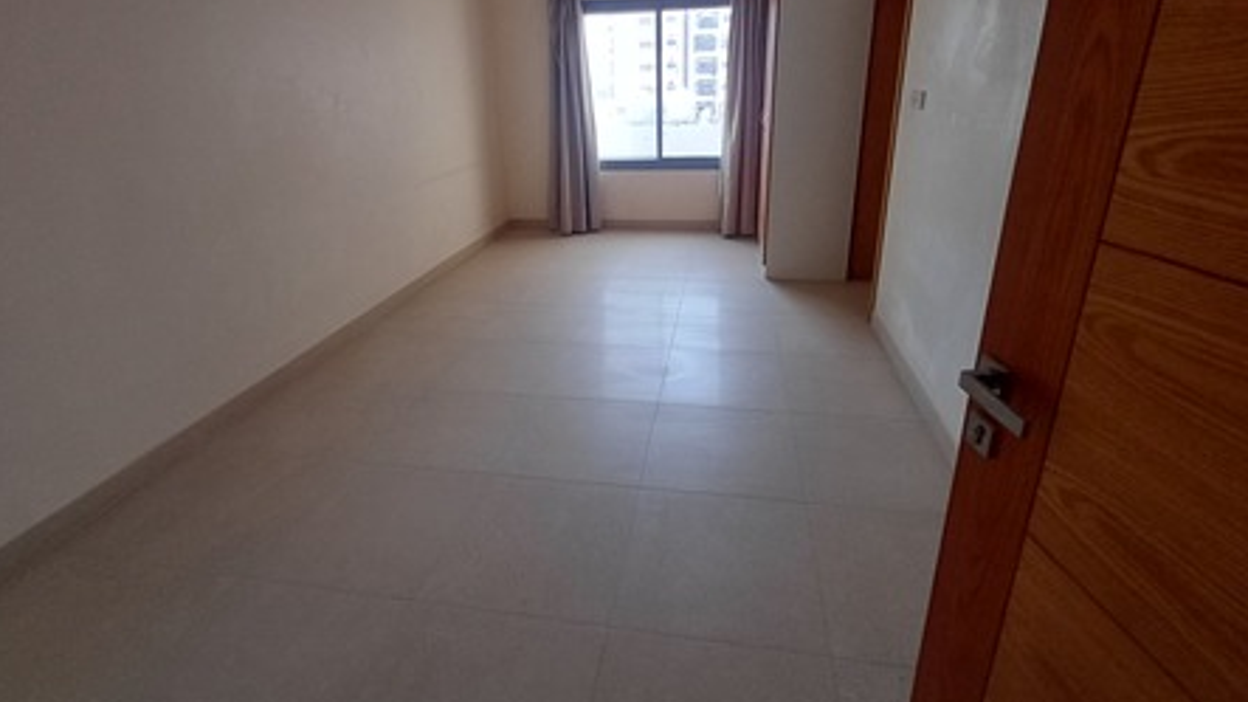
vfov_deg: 60.8
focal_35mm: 18
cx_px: 630
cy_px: 303
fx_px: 596
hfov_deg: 92.7
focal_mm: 1.64
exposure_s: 1/50
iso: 200
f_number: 2.2
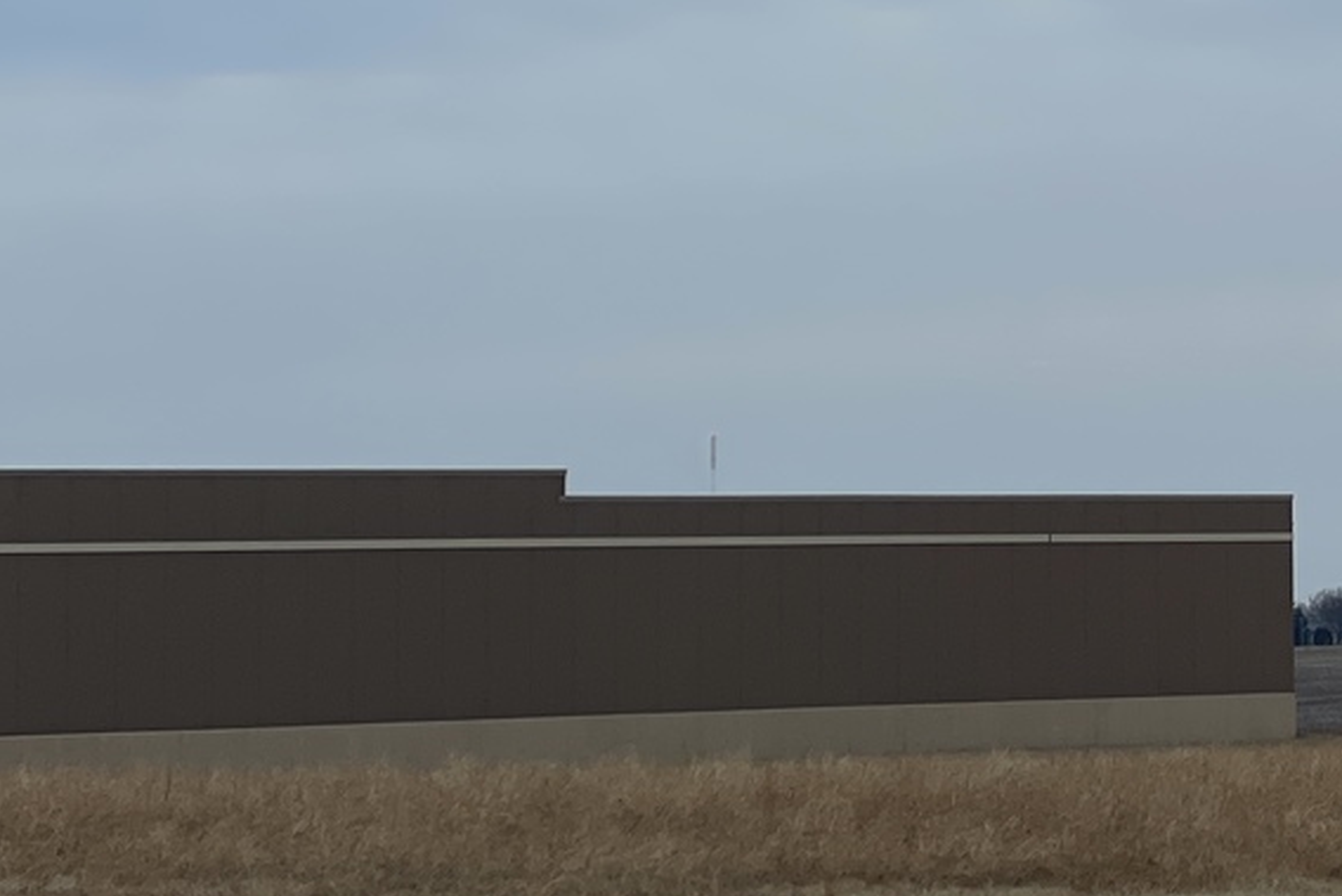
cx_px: 1656
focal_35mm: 137
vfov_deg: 10.0
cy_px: 163
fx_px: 5108
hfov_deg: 14.4
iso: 25
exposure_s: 1/856
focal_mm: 6
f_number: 2
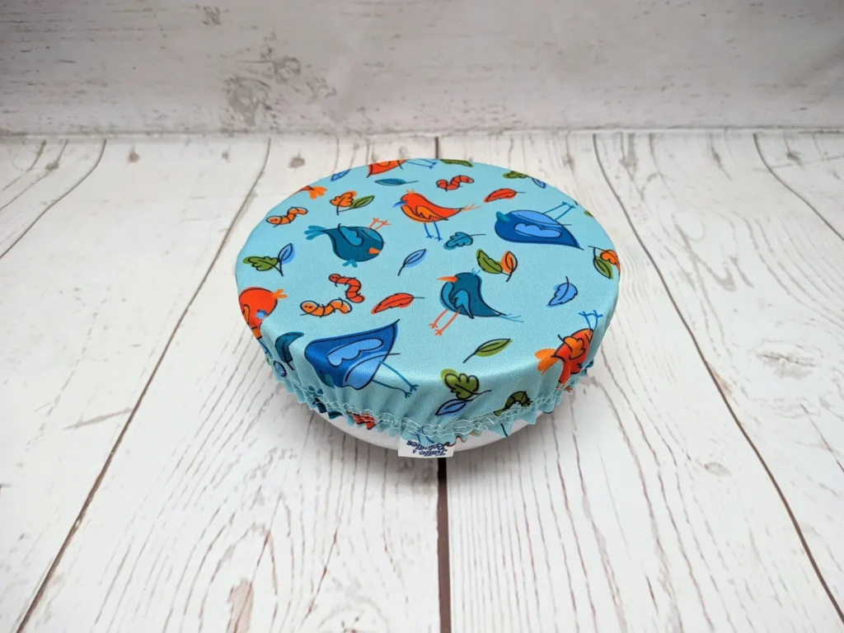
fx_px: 585
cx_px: 422
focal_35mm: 24
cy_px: 316
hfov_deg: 71.6
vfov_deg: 56.8
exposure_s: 1/50
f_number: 1.7
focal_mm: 4.53
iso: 75
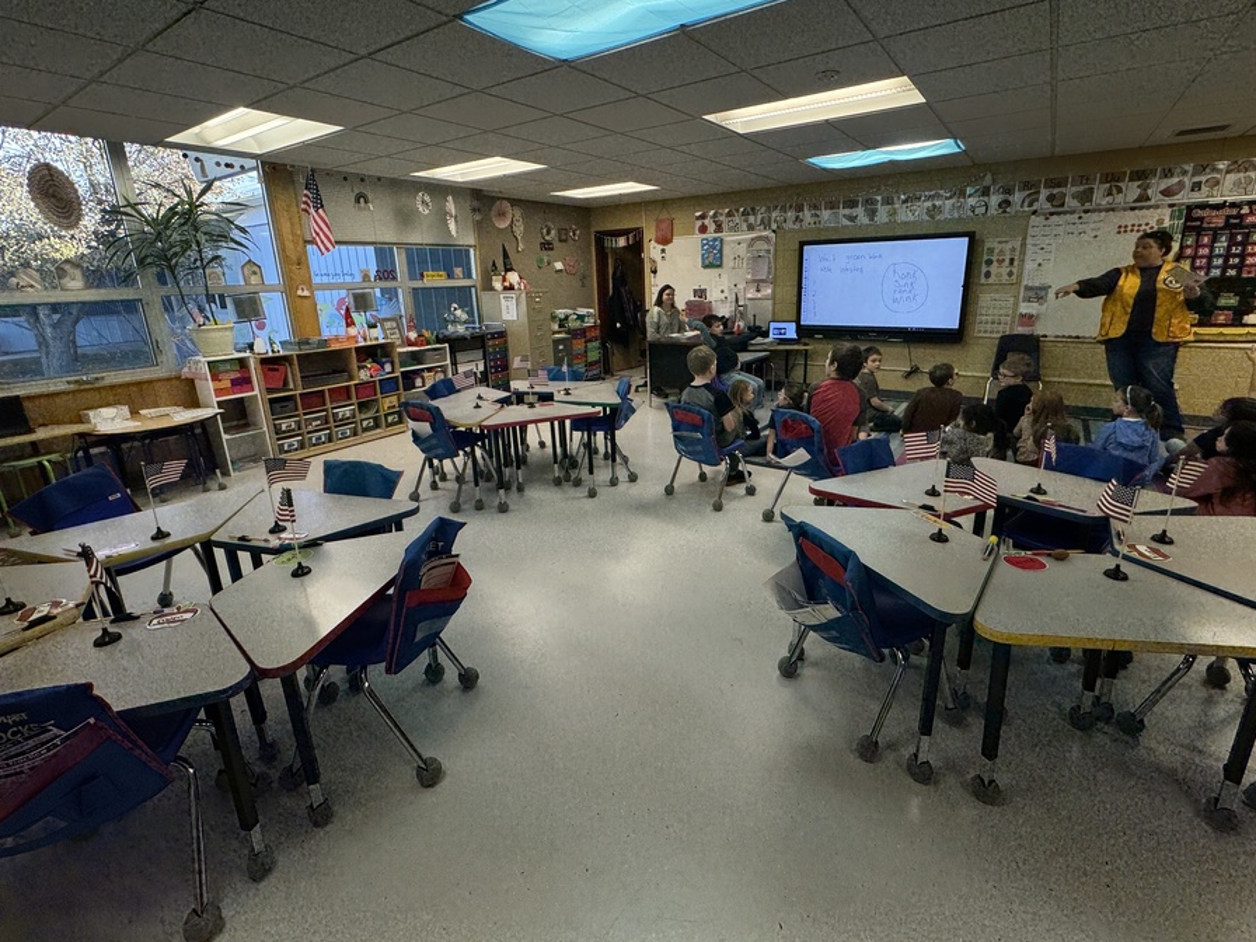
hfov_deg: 94.5
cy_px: 432
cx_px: 646
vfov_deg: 78.0
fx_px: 581
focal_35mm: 16
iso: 40
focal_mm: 2.22
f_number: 2.2
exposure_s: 1/150
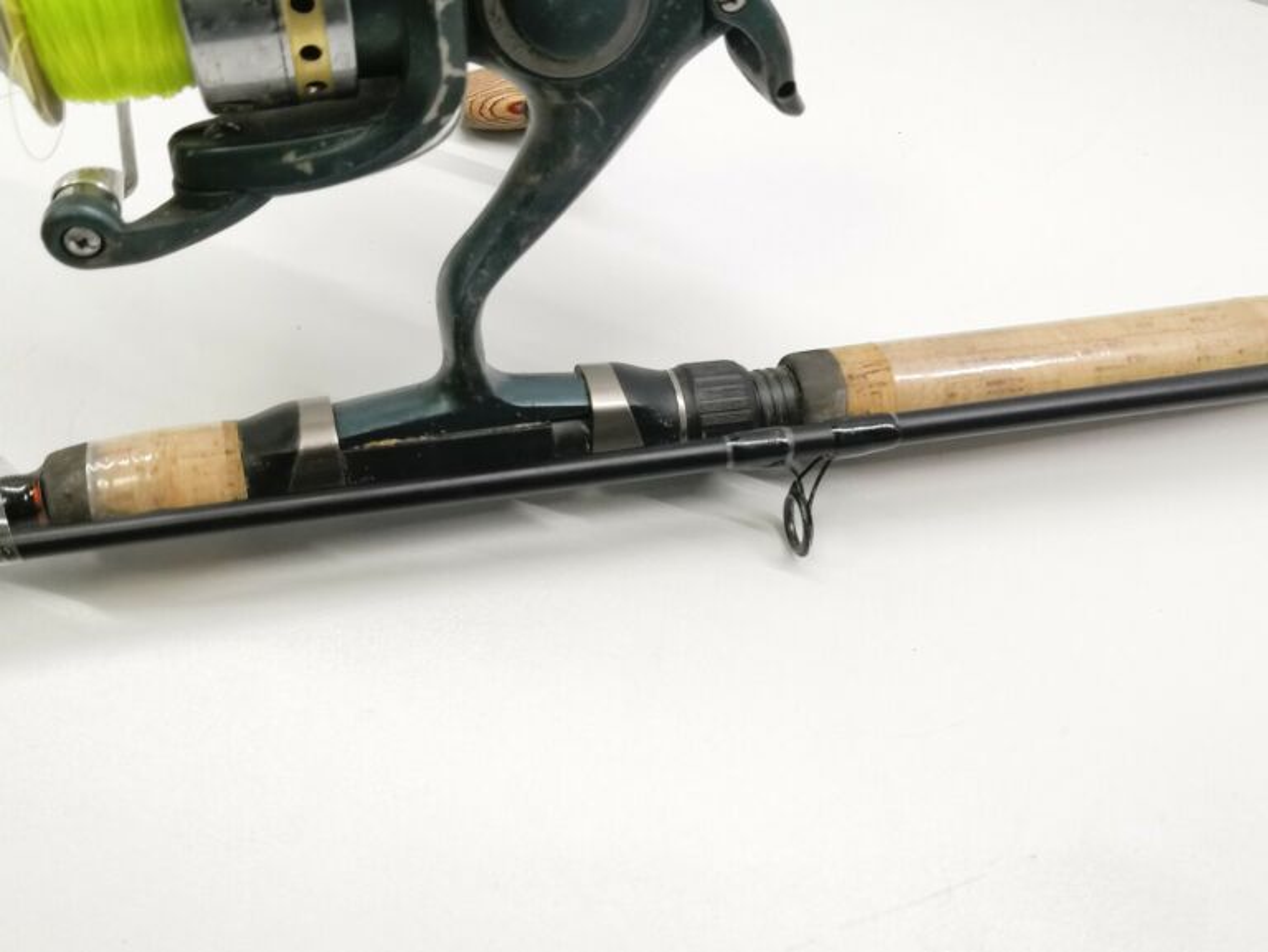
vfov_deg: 41.8
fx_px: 1246
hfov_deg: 53.9
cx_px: 634
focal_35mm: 34
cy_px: 476
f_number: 1.8
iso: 80
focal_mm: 3.95
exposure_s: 1/50
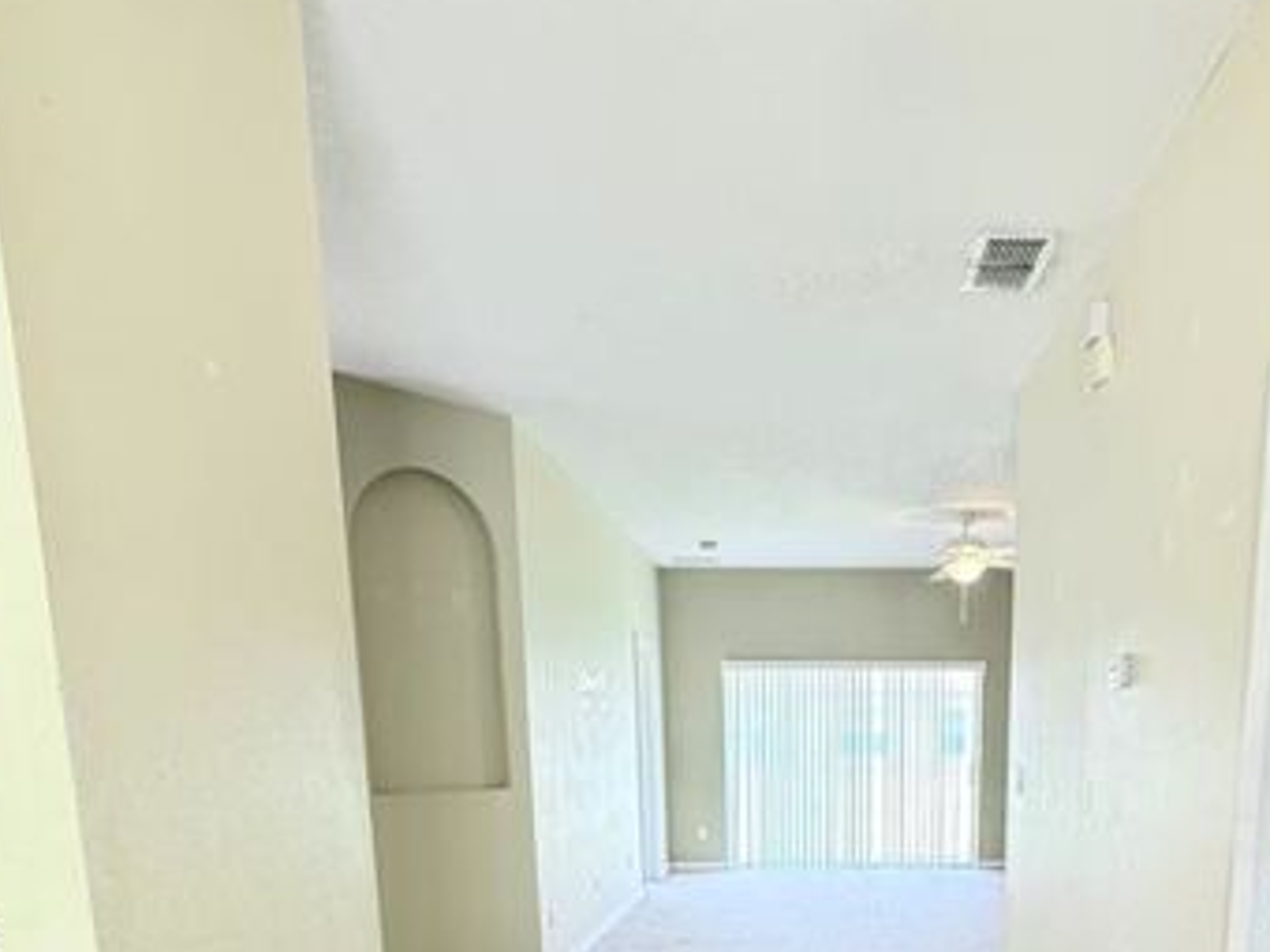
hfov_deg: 60.3
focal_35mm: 29
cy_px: 930
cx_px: 842
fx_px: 1064
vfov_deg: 42.4
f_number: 2.2
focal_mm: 2.22
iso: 500
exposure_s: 1/60
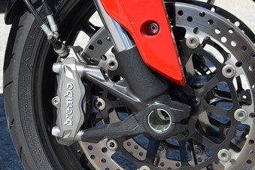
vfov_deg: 19.5
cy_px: 101
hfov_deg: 29.0
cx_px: 144
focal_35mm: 70
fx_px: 493
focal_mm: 35
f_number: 8
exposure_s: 1/250
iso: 100
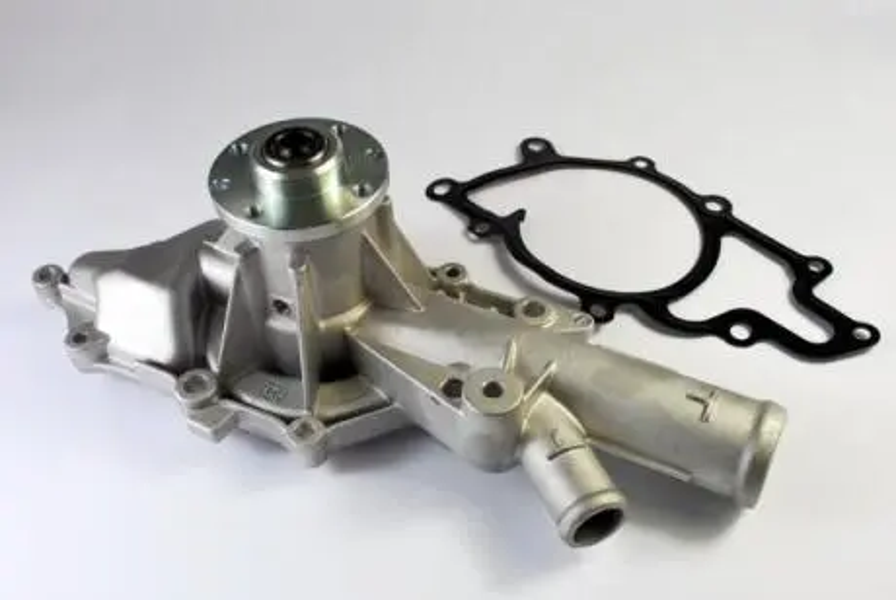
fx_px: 897
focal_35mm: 36
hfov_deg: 53.1
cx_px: 448
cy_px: 300
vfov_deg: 37.0
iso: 200
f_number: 10
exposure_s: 1/30
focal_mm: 24
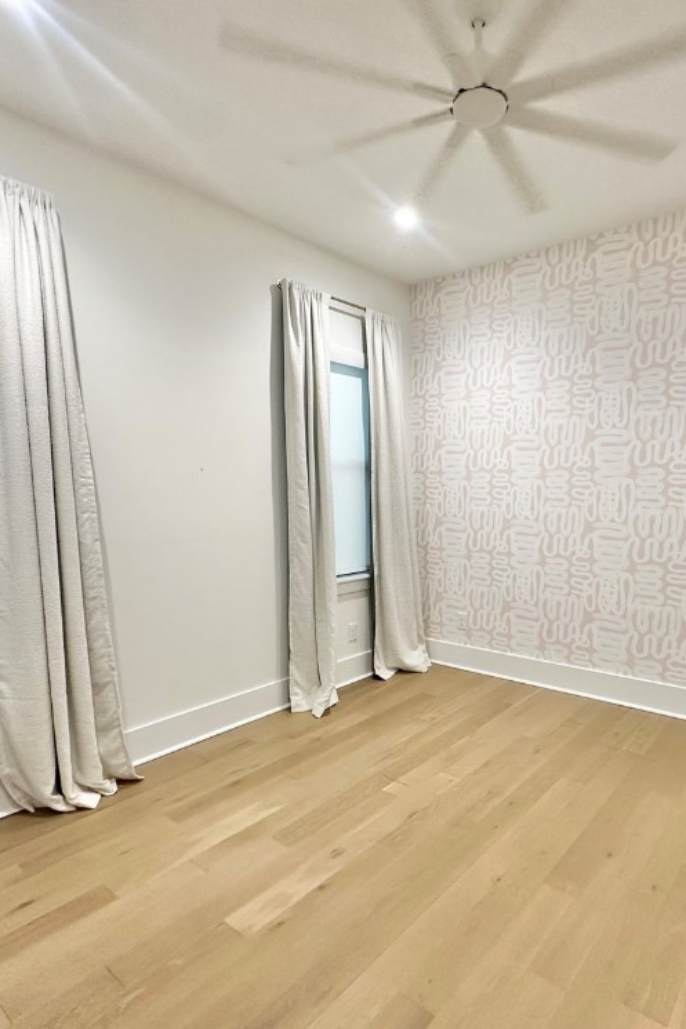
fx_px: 572
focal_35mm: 20
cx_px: 444
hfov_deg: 60.8
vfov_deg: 84.0
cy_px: 524
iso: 200
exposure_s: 1/60
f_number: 2.2
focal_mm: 2.22
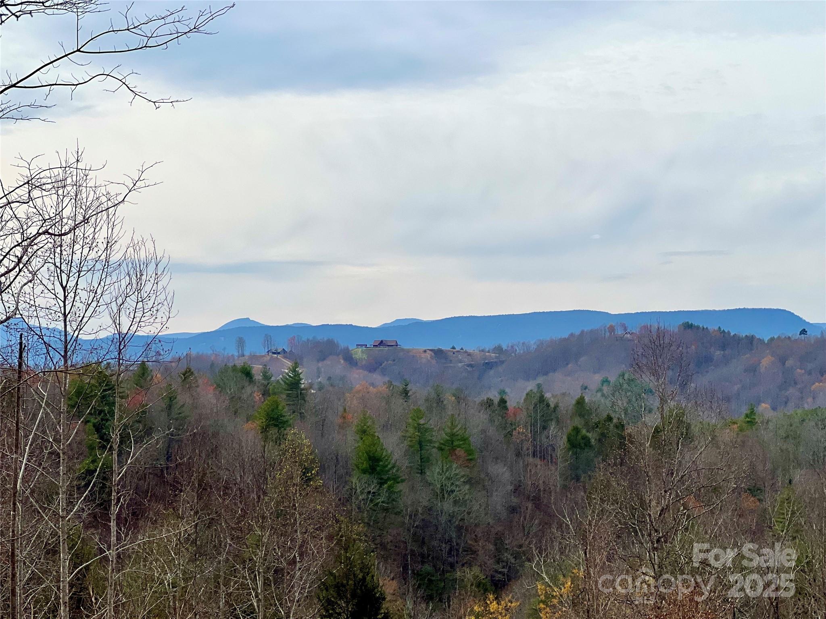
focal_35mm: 77
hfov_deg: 25.3
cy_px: 310
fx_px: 1837
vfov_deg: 19.1
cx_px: 413
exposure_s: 1/1597
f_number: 2.8
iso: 32
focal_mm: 9
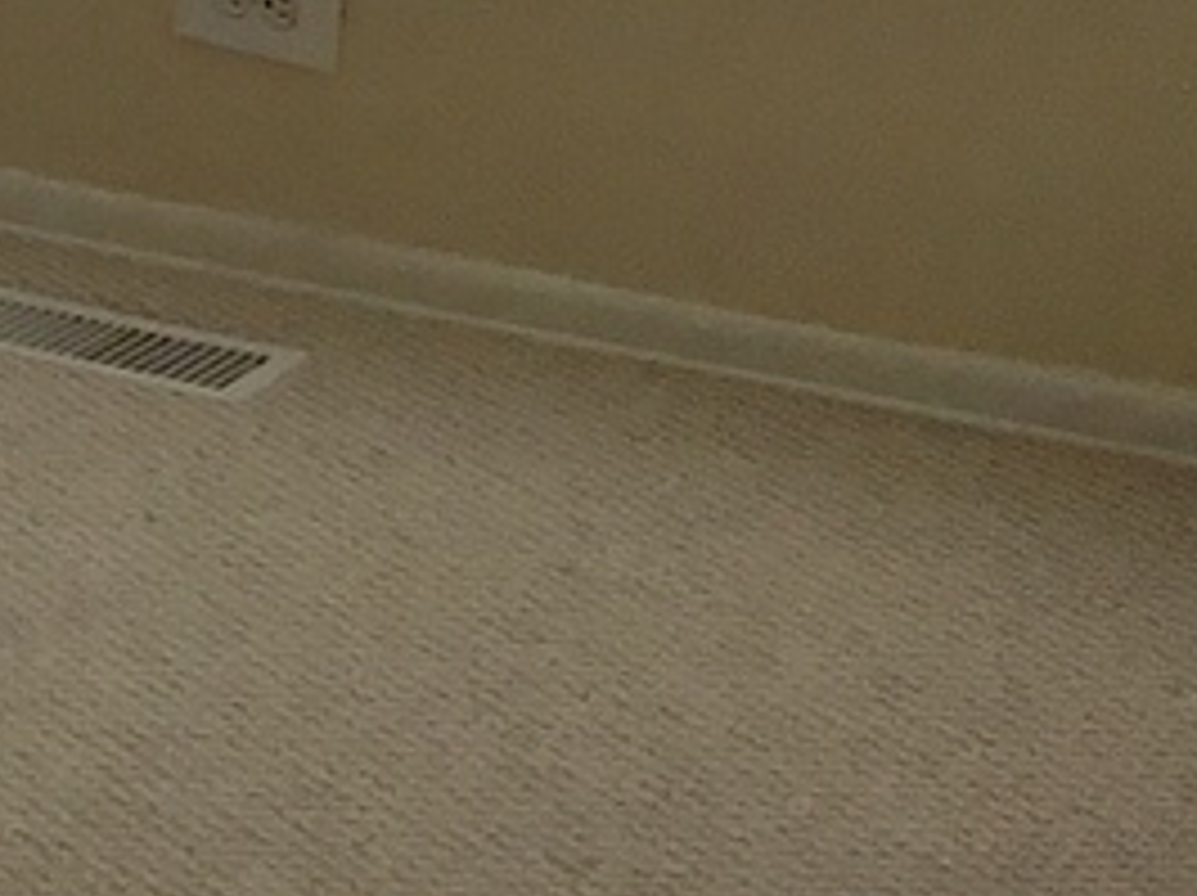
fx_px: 5804
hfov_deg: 10.8
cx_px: -1192
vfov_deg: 8.4
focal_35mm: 168
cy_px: -932
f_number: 2.4
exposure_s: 1/120
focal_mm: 3.3
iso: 25
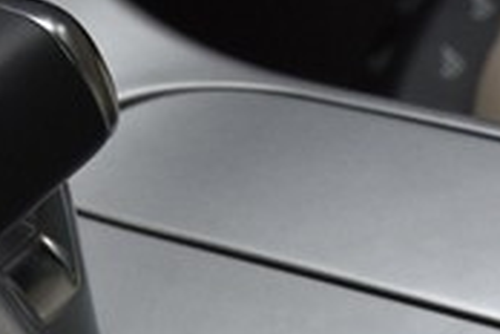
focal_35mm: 207
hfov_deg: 9.9
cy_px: 553
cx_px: 164
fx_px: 2875
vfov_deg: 6.5
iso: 800
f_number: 6.3
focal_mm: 30
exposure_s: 1/160
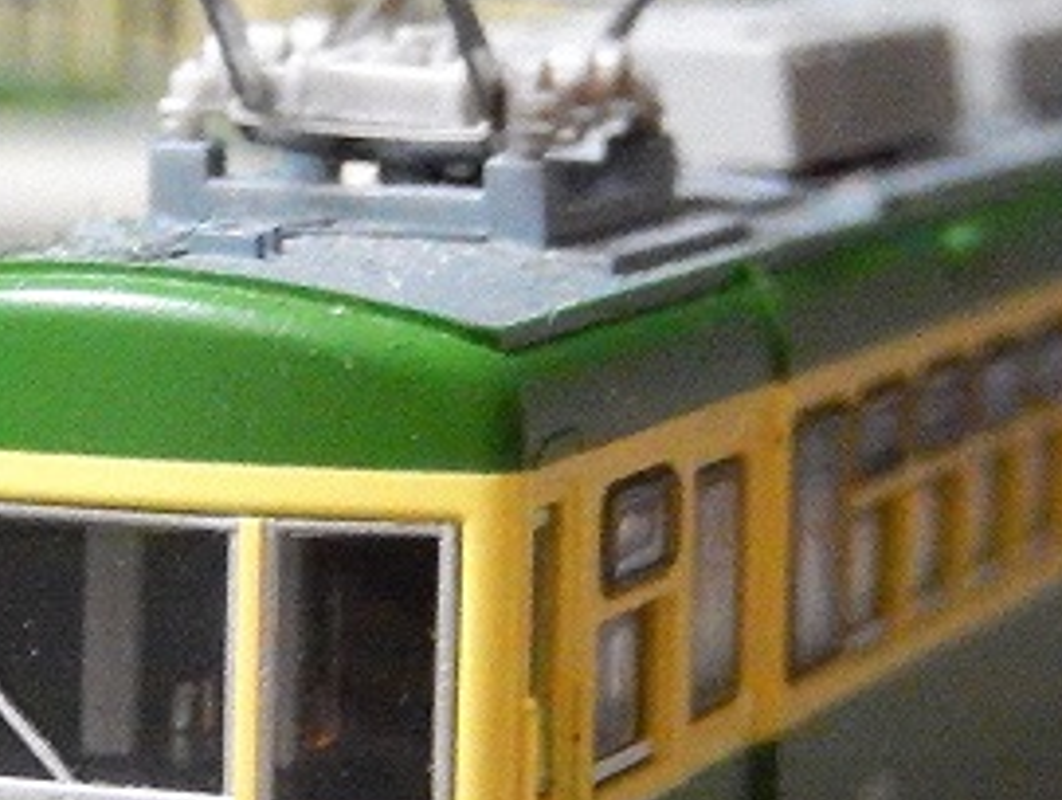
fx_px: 7526
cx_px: 94
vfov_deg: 6.1
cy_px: 673
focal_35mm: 245
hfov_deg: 8.0
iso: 3200
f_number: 5.2
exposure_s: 1/20
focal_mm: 17
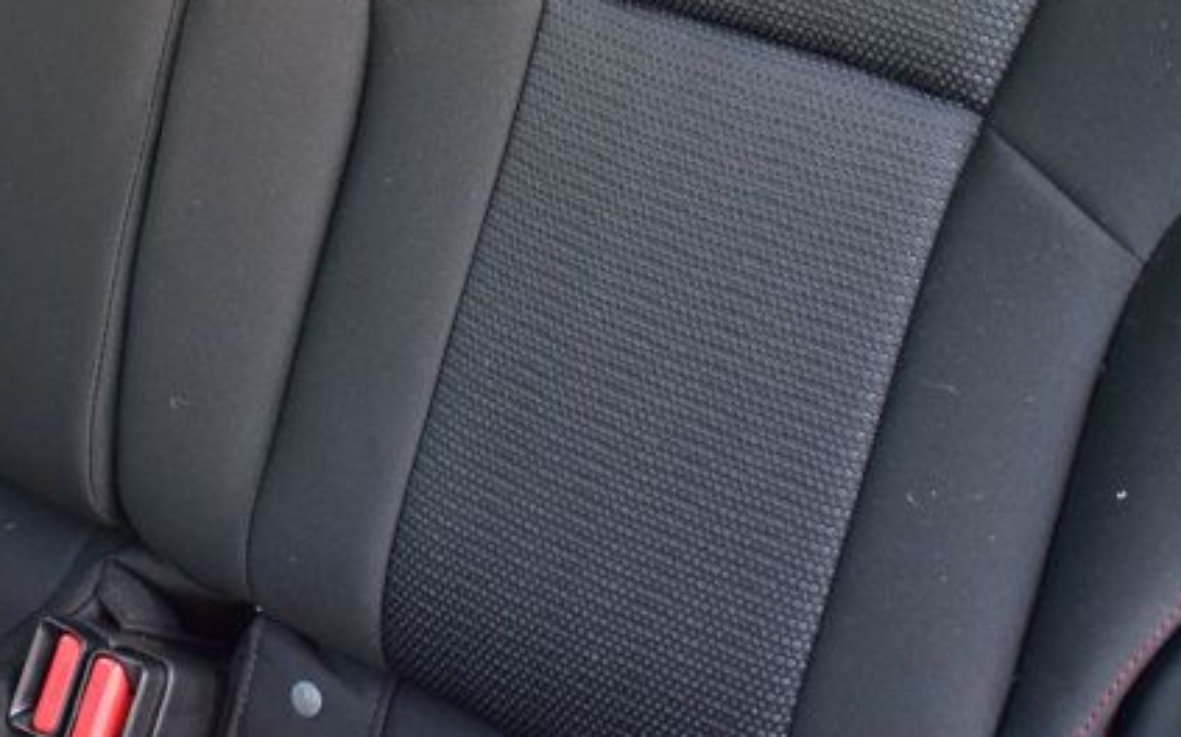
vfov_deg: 16.7
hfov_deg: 27.7
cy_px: -184
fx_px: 2381
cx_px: 413
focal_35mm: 74
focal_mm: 20
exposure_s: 1/15
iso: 500
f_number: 6.3
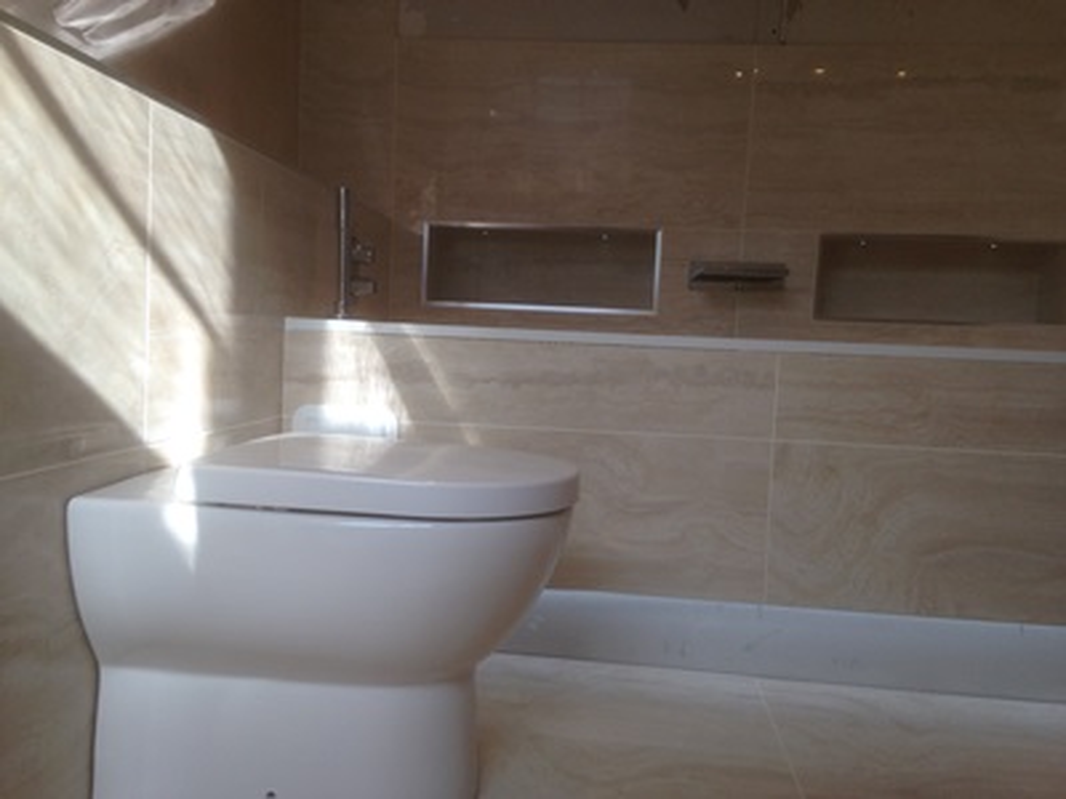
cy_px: 400
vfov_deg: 42.9
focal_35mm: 33
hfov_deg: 55.4
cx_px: 533
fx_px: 1016
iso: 50
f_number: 2.4
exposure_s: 1/188
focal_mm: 4.12
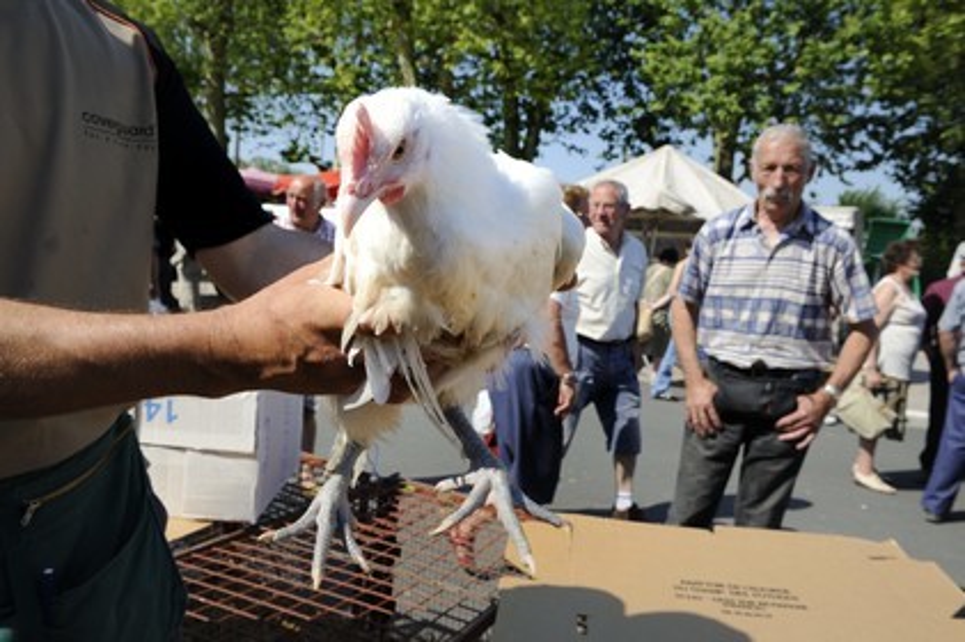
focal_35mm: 28
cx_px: 482
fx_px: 750
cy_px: 321
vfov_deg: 46.3
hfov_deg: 65.5
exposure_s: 1/160
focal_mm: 28
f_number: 14
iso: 200
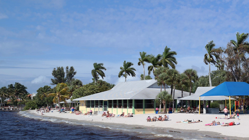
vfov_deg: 16.1
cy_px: 83
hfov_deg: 27.5
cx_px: 211
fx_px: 495
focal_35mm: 75
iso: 100
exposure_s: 1/400
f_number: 7.1
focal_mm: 26
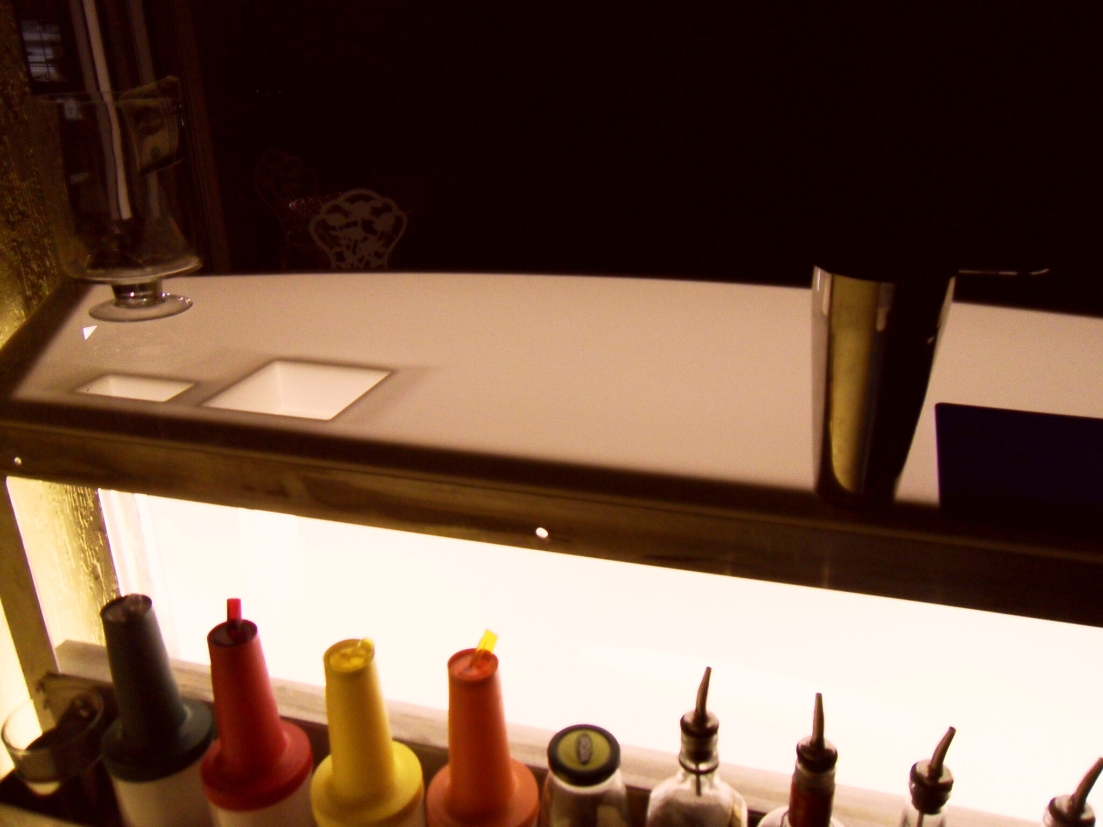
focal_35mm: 28
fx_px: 892
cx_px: 552
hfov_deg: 63.4
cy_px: 414
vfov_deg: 49.7
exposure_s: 1/30
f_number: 3.4
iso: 400
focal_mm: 5
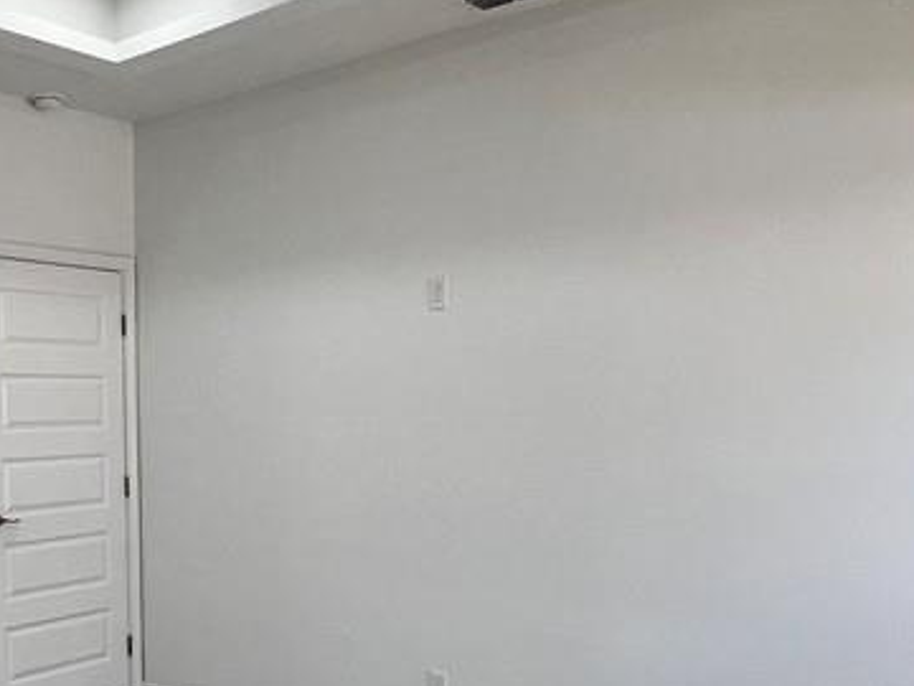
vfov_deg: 38.2
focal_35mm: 37
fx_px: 977
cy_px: 457
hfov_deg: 48.1
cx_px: 218
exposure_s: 1/120
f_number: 1.8
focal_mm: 1.57
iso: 64
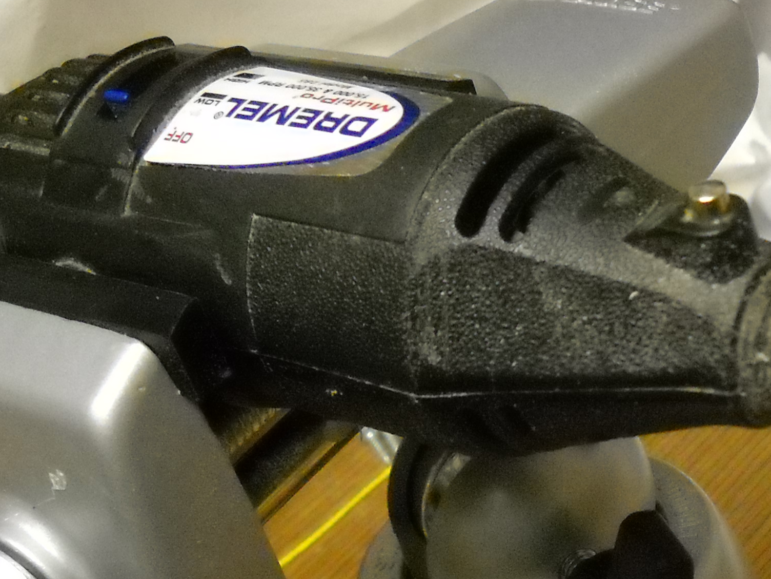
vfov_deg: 16.2
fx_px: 1982
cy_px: 596
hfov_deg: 21.3
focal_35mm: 89
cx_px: 768
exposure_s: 1/129
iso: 800
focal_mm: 6.72
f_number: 3.1
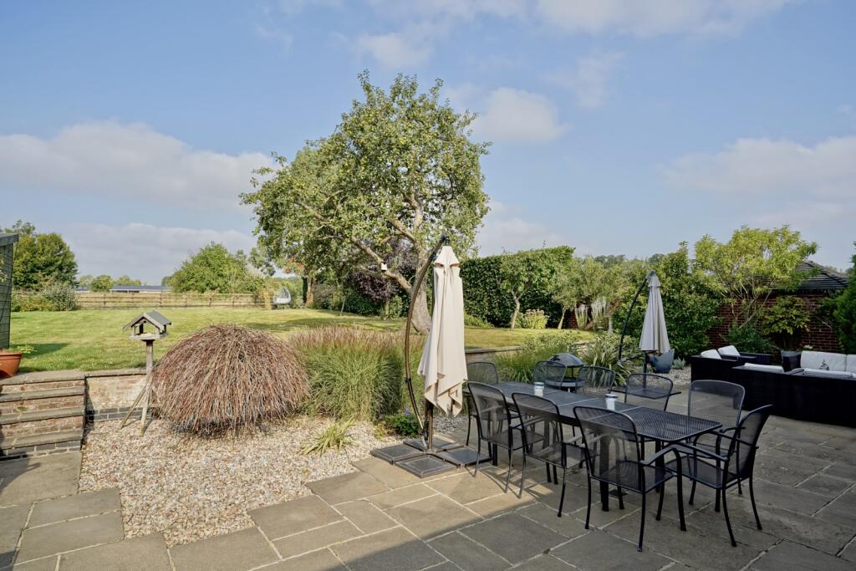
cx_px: 428
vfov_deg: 64.6
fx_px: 452
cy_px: 286
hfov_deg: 86.9
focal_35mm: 19
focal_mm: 19
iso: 100
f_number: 7.1
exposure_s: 1/200
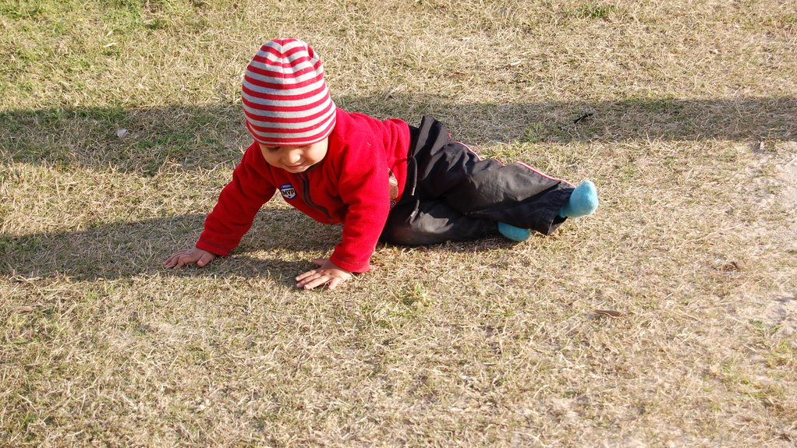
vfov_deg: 14.0
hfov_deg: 24.6
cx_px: 398
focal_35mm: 87
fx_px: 1829
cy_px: 185
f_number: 8
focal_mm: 55
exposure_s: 1/200
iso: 200
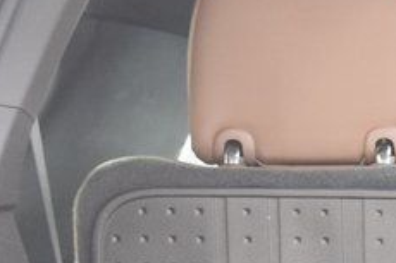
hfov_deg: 9.2
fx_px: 2352
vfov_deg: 6.3
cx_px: 711
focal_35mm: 214
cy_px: 427
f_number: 2.8
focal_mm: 32
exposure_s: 1/8
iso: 1600
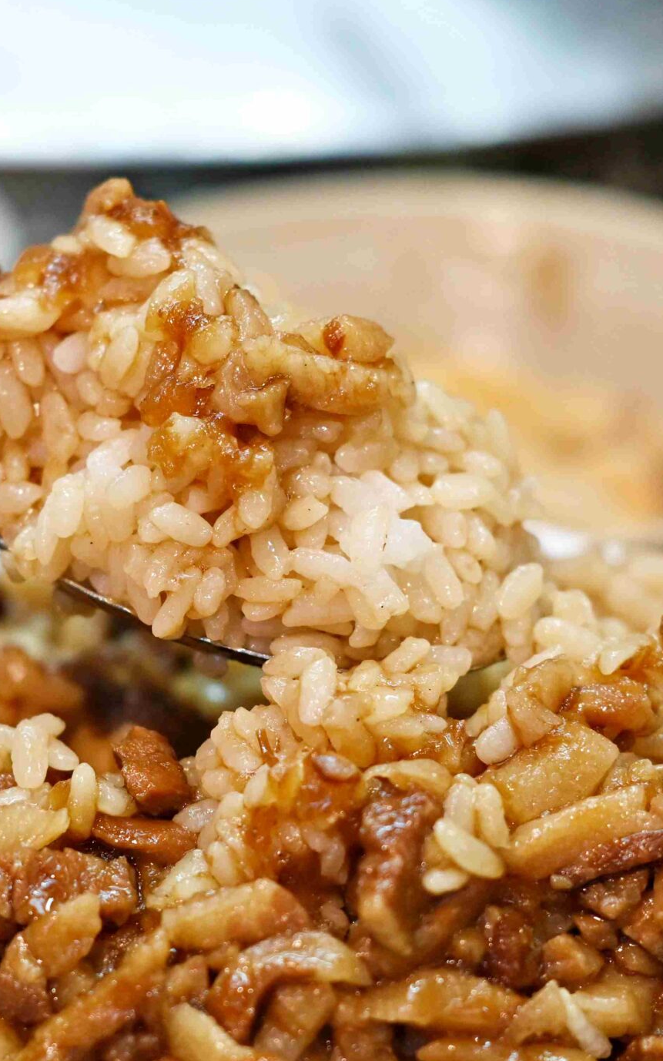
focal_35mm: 142
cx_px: 152
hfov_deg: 9.2
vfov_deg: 14.7
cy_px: 573
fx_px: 4106
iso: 640
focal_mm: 50
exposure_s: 1/160
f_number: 2.8
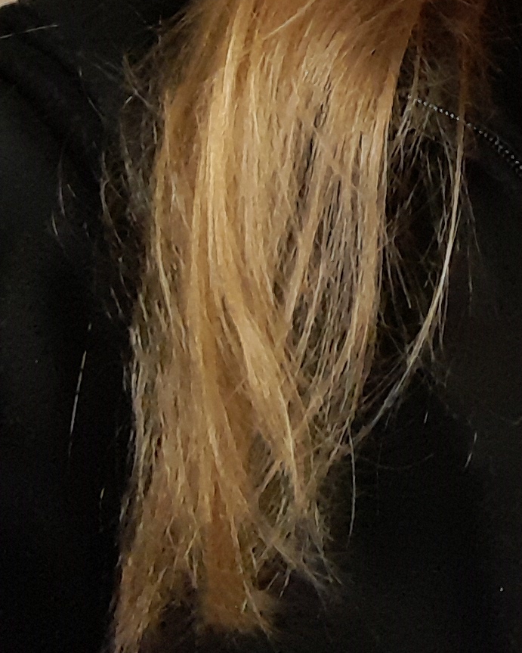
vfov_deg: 23.7
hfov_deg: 21.3
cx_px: 621
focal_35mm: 67
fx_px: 1293
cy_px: -271
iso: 160
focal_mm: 1.95
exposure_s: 1/50
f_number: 2.2
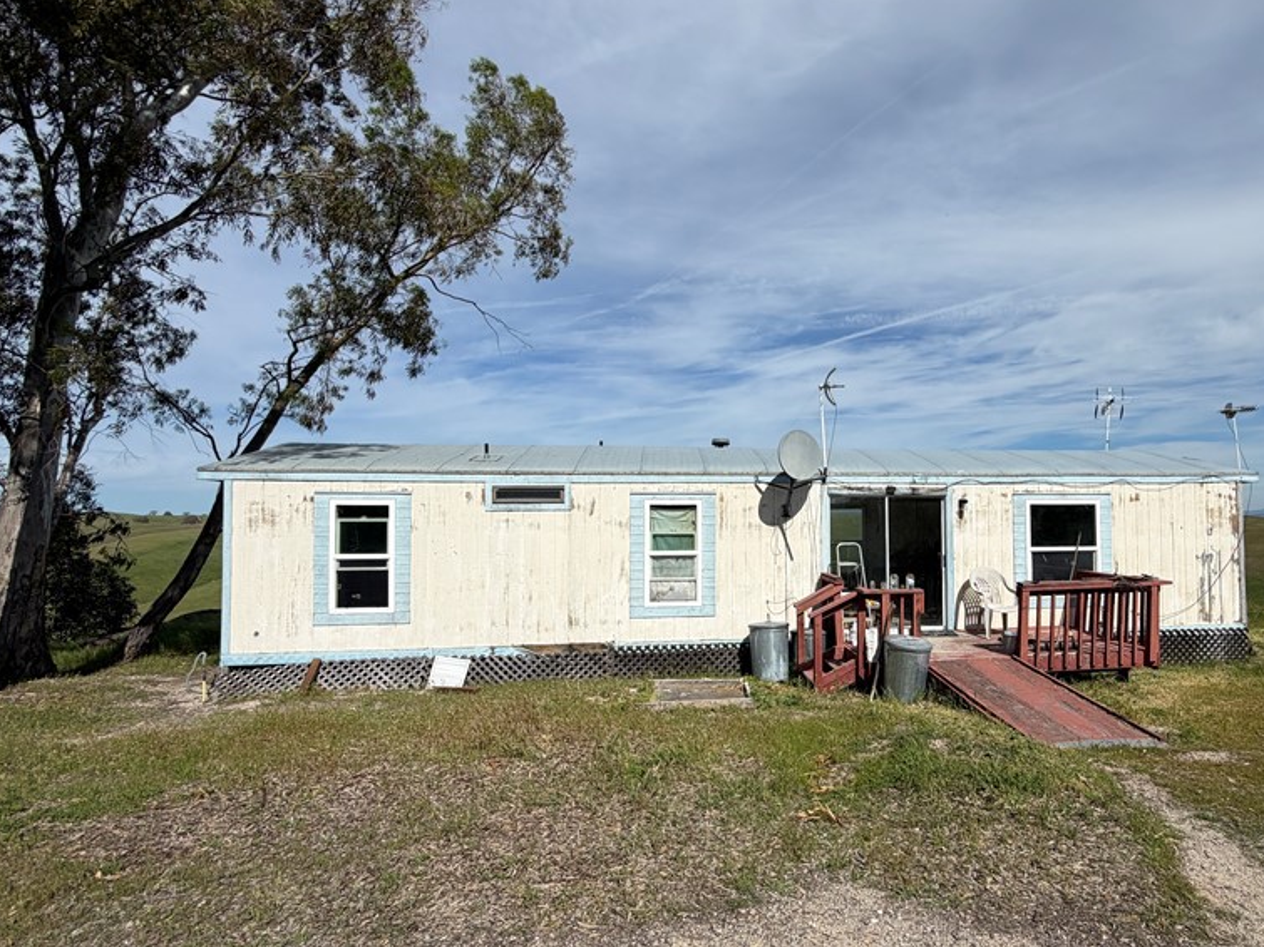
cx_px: 763
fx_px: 694
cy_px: 499
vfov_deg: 68.6
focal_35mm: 19
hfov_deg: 83.6
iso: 20
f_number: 2.2
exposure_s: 1/2092
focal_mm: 2.22
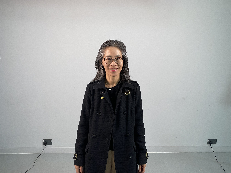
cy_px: 86
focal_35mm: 26
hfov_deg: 67.3
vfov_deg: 53.1
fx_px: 174
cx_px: 116
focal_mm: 4.25
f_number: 1.8
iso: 160
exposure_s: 1/60
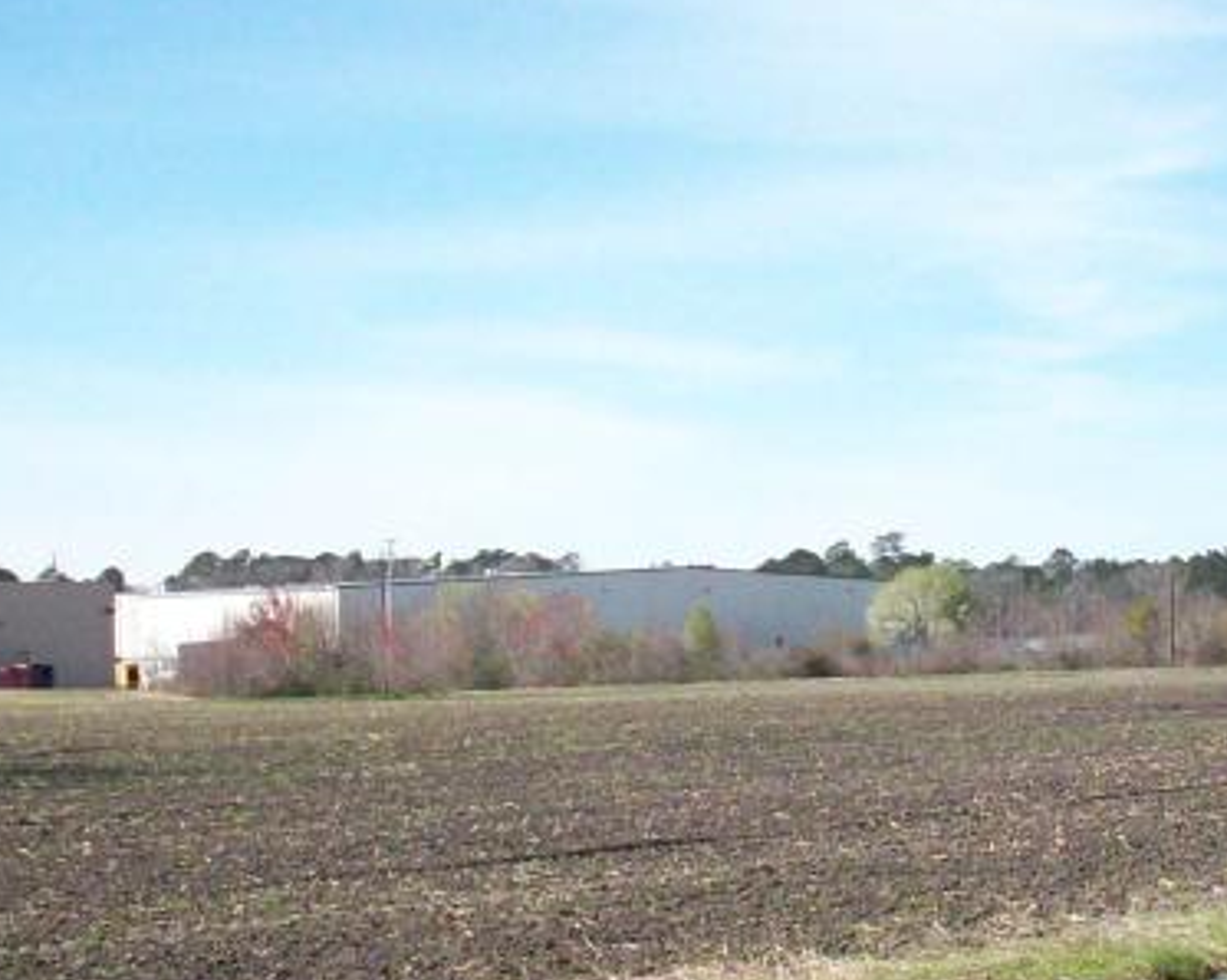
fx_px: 3375
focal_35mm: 93
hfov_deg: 20.6
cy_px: 674
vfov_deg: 16.5
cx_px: 737
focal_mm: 6.2
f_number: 5.6
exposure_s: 1/609
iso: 200
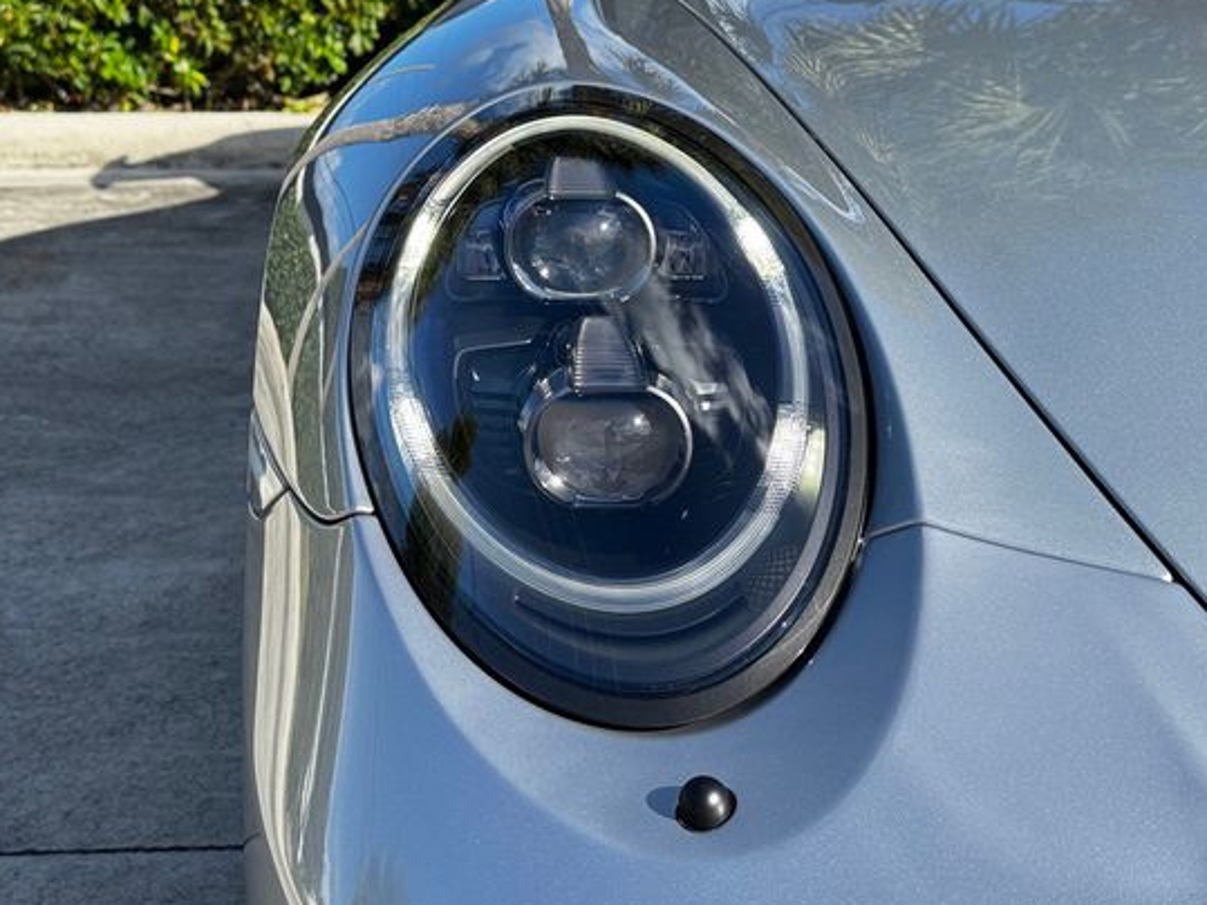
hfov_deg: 33.8
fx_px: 1987
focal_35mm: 57
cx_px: 623
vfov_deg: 25.6
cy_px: 396
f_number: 1.78
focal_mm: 6.76
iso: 64
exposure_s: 1/1366
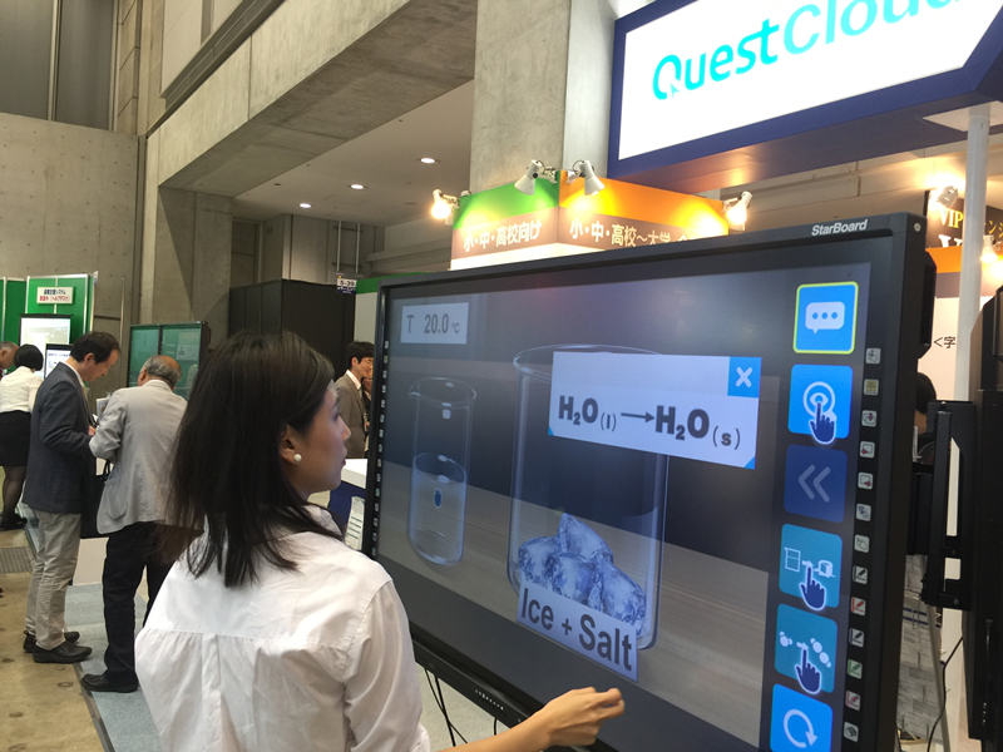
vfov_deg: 48.2
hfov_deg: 61.7
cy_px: 376
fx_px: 840
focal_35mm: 29
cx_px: 502
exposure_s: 1/15
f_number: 2.2
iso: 32
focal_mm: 4.15
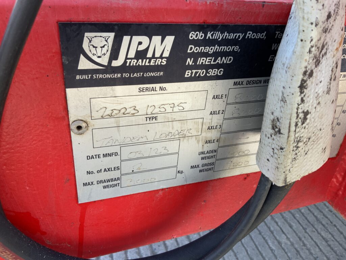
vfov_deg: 48.2
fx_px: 290
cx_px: 173
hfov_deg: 61.7
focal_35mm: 29
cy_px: 130
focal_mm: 3
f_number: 1.8
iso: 16
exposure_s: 1/143
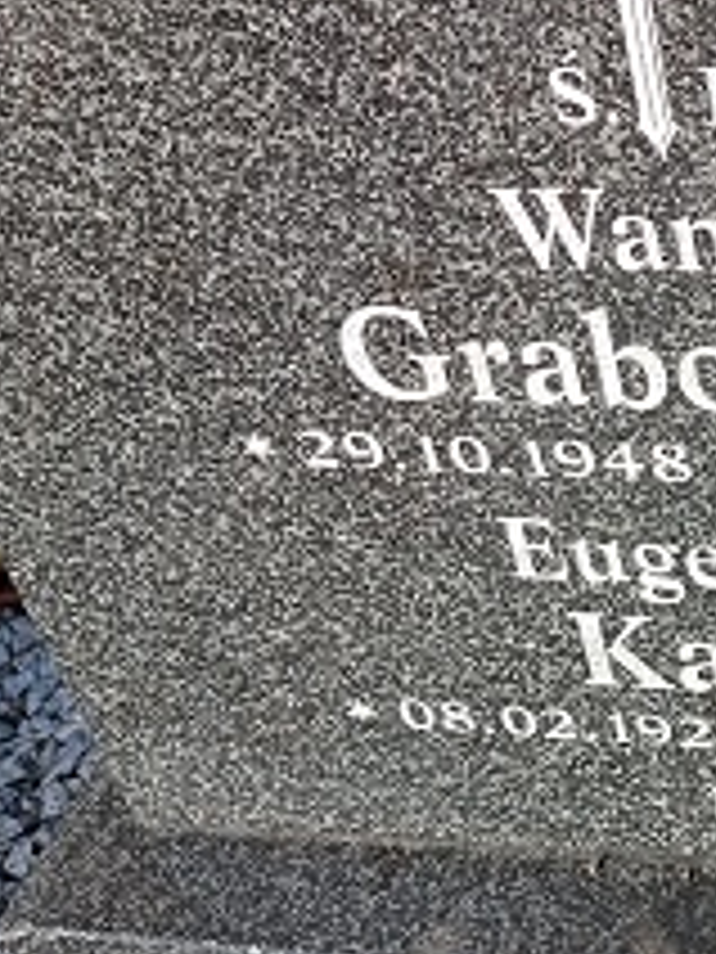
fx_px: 2041
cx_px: 802
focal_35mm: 74
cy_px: 484
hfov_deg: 19.0
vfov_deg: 26.3
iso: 106
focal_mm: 4.74
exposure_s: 1/1497
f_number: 1.79
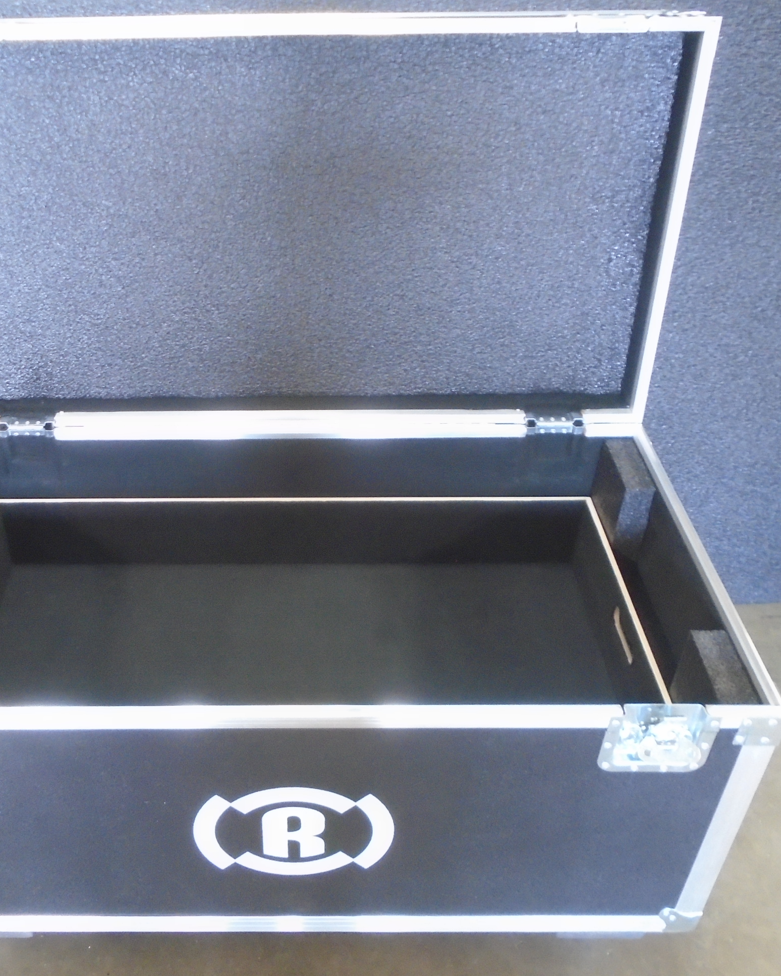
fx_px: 982
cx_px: 270
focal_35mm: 34
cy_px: 487
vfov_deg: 52.8
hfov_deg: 42.9
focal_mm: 4.6
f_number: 3.2
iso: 400
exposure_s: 1/8
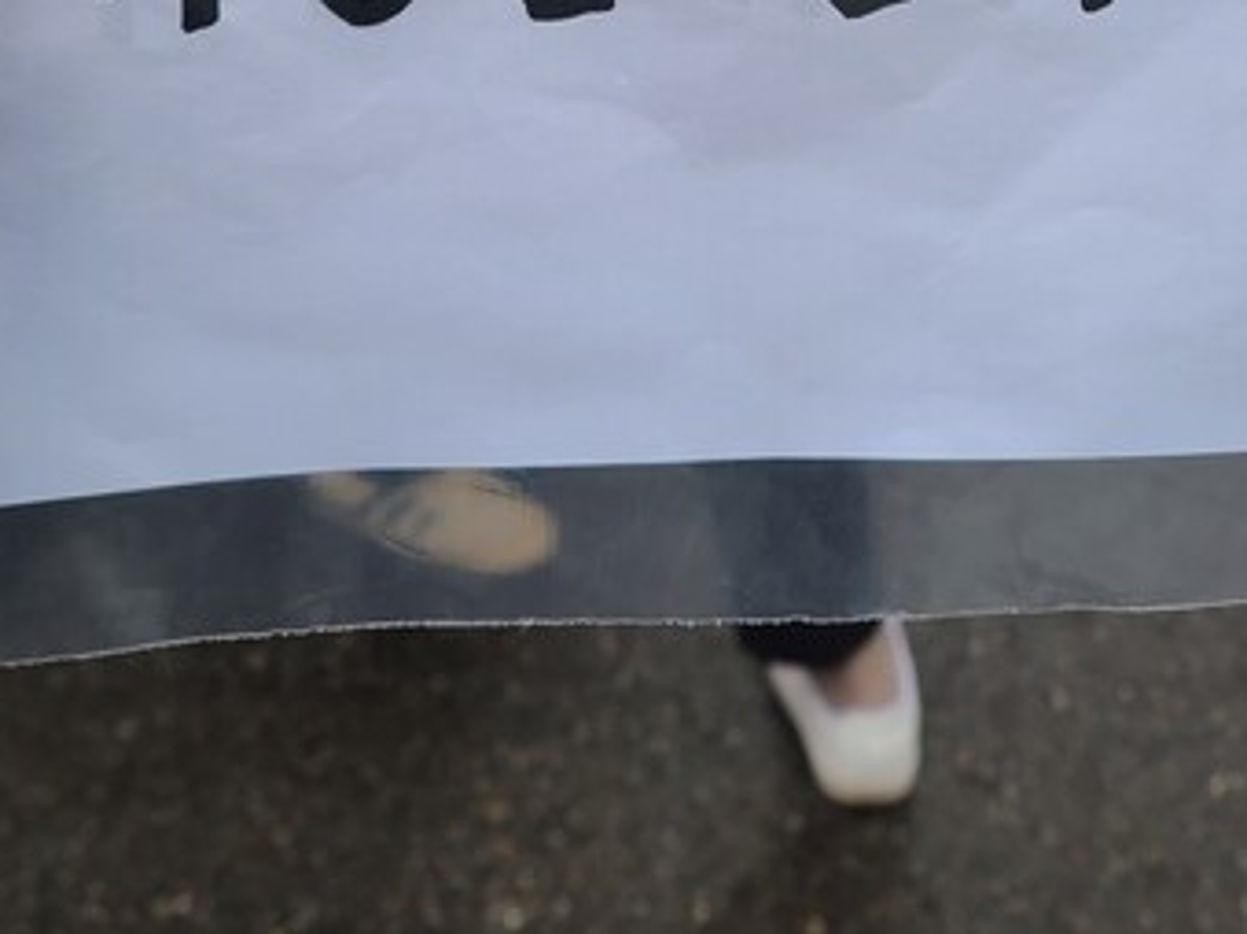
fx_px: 2485
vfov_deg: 19.6
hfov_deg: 28.0
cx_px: 806
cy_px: -292
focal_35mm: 69
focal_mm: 5.4
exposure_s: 1/834
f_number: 1.8
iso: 40
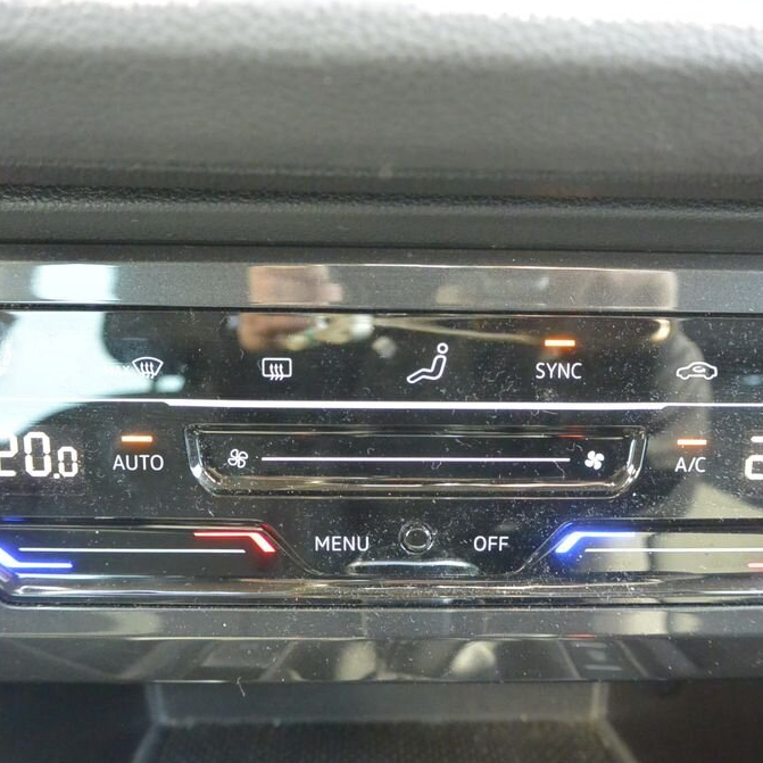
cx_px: 431
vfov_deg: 47.2
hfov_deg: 47.1
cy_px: 383
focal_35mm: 35
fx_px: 873
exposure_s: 1/125
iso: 2000
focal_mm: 10
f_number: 3.5
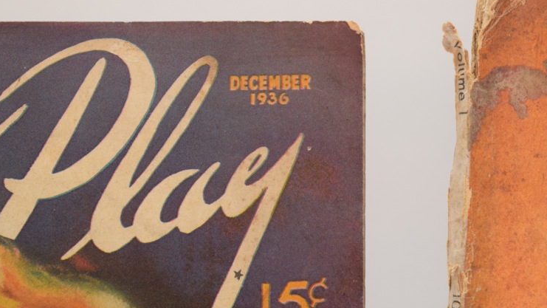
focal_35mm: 117
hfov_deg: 18.4
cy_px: 99
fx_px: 1693
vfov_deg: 10.4
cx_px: 260
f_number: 5.6
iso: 900
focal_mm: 55
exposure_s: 1/60
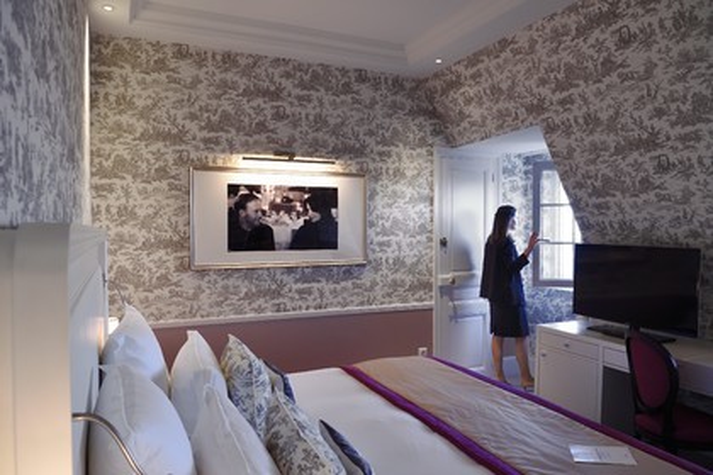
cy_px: 238
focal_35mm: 24
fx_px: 475
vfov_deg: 53.1
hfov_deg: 73.7
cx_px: 356
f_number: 7.1
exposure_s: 1/60
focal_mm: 24
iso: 1600
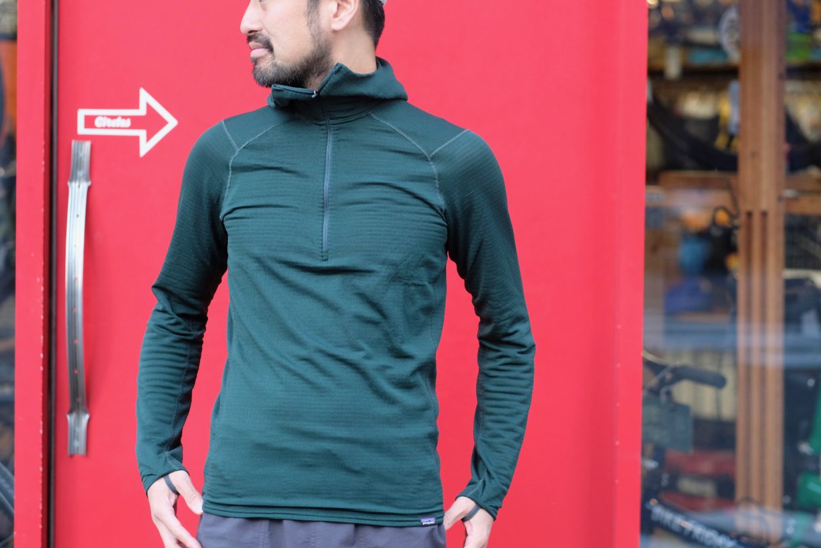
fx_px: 2327
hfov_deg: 20.0
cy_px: 255
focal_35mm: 102
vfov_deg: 13.4
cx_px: 436
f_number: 2
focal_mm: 56
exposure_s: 1/500
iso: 800
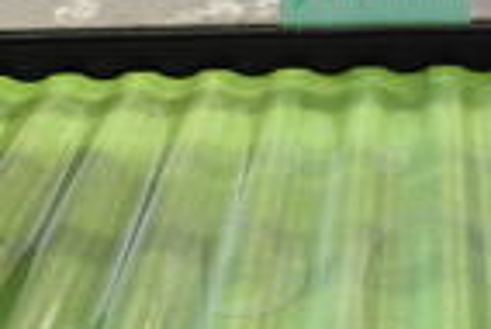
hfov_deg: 17.5
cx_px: 391
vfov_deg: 11.8
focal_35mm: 116
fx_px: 1584
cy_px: 298
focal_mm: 18
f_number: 3.5
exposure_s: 1/125
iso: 2800
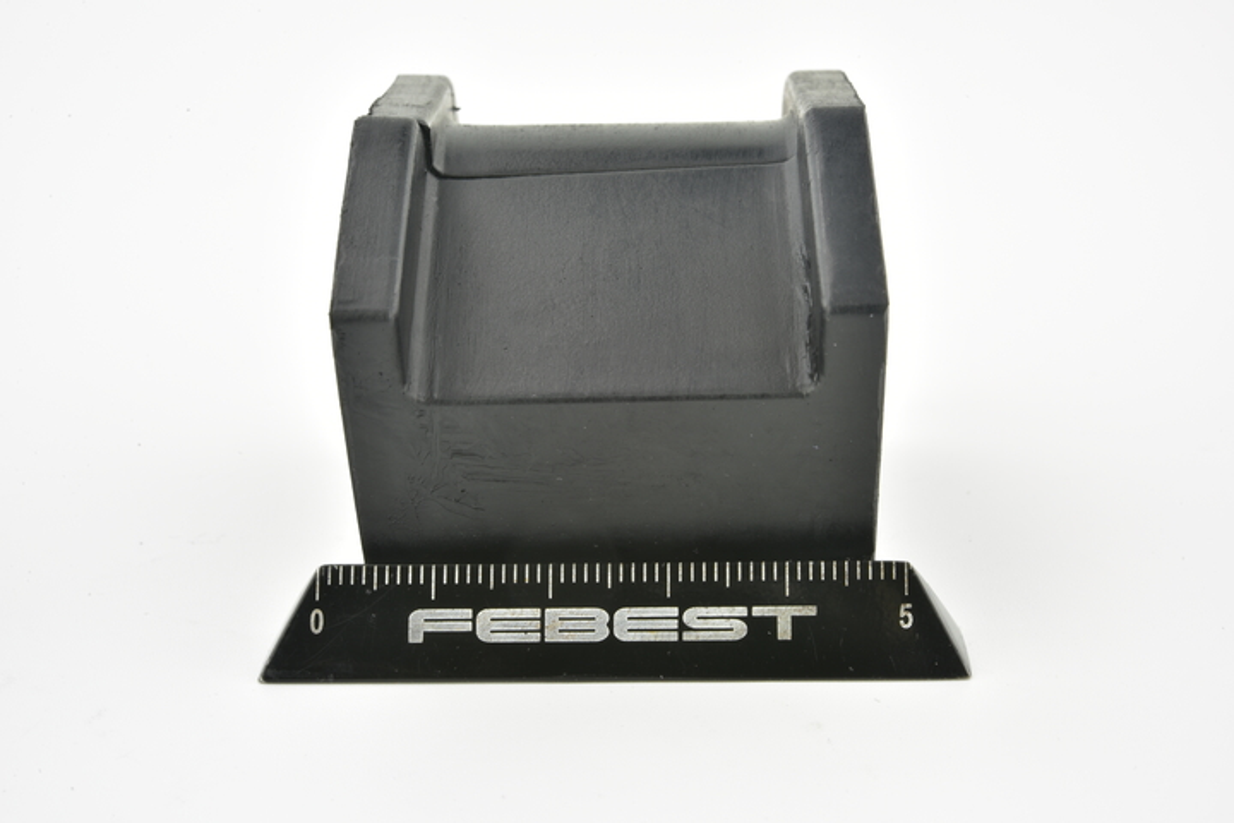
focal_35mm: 60
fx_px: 2057
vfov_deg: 22.6
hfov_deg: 33.4
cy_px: 412
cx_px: 617
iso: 64
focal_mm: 60
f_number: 29
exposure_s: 1/2
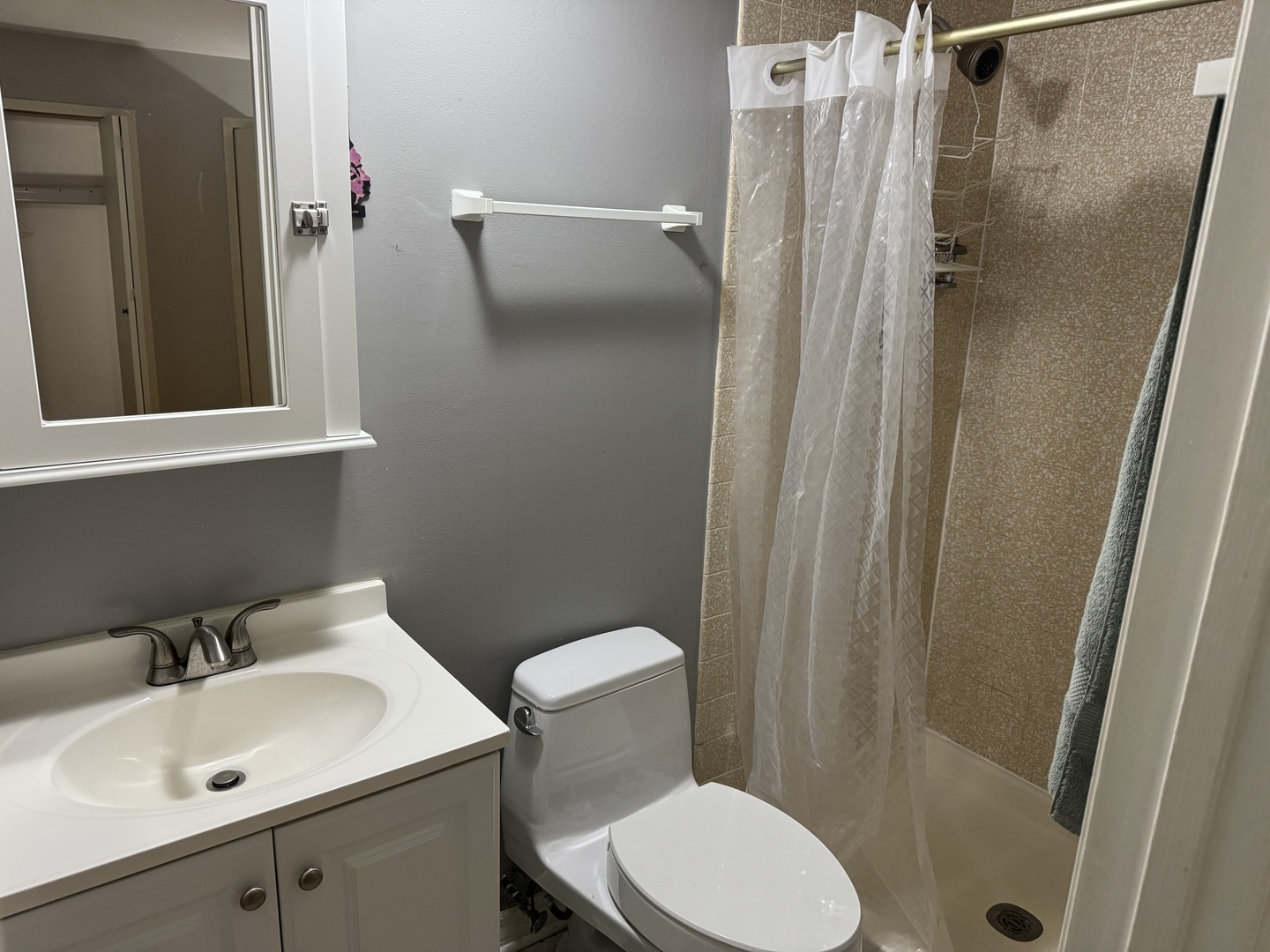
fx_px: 881
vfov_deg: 56.8
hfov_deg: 71.6
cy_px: 476
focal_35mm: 24
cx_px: 635
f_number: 1.78
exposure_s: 1/60
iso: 320
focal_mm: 6.76
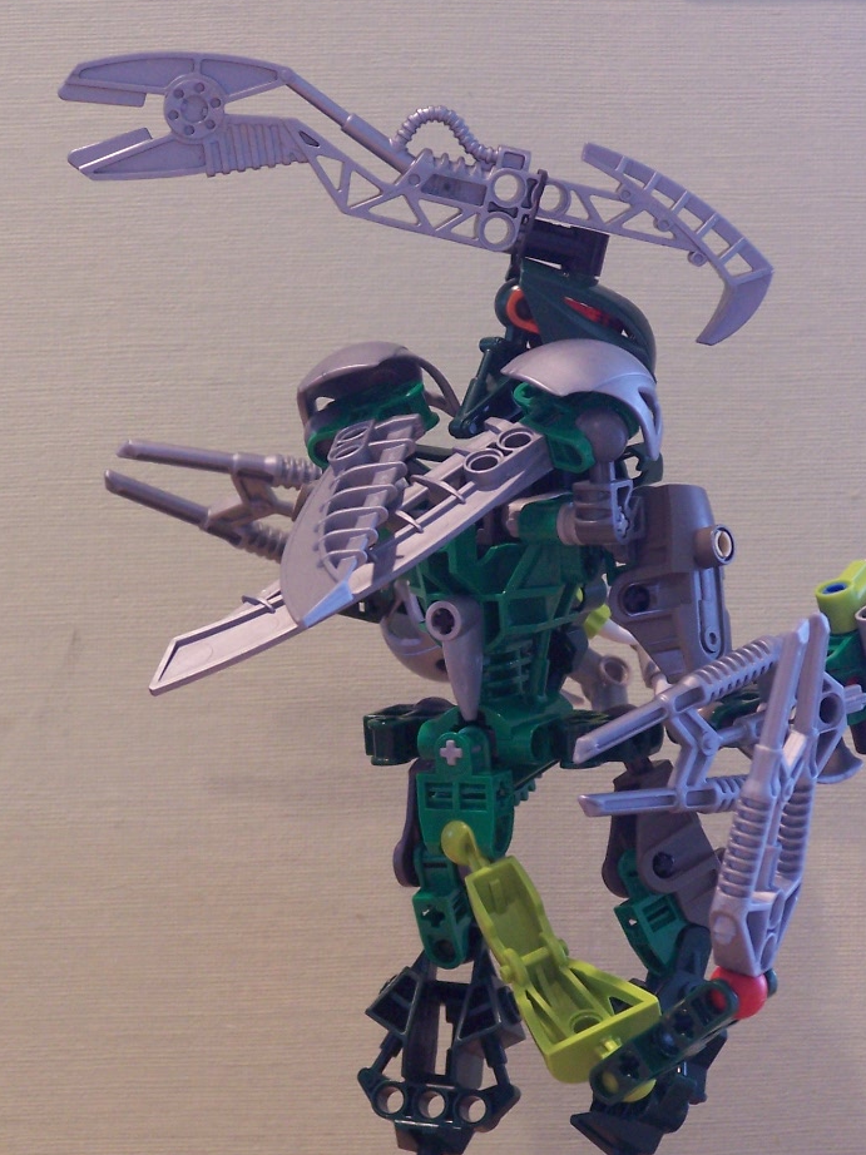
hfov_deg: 8.2
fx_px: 6040
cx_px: 471
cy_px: 675
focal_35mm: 181
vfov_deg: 10.9
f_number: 3.2
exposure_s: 1/15
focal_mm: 23.1
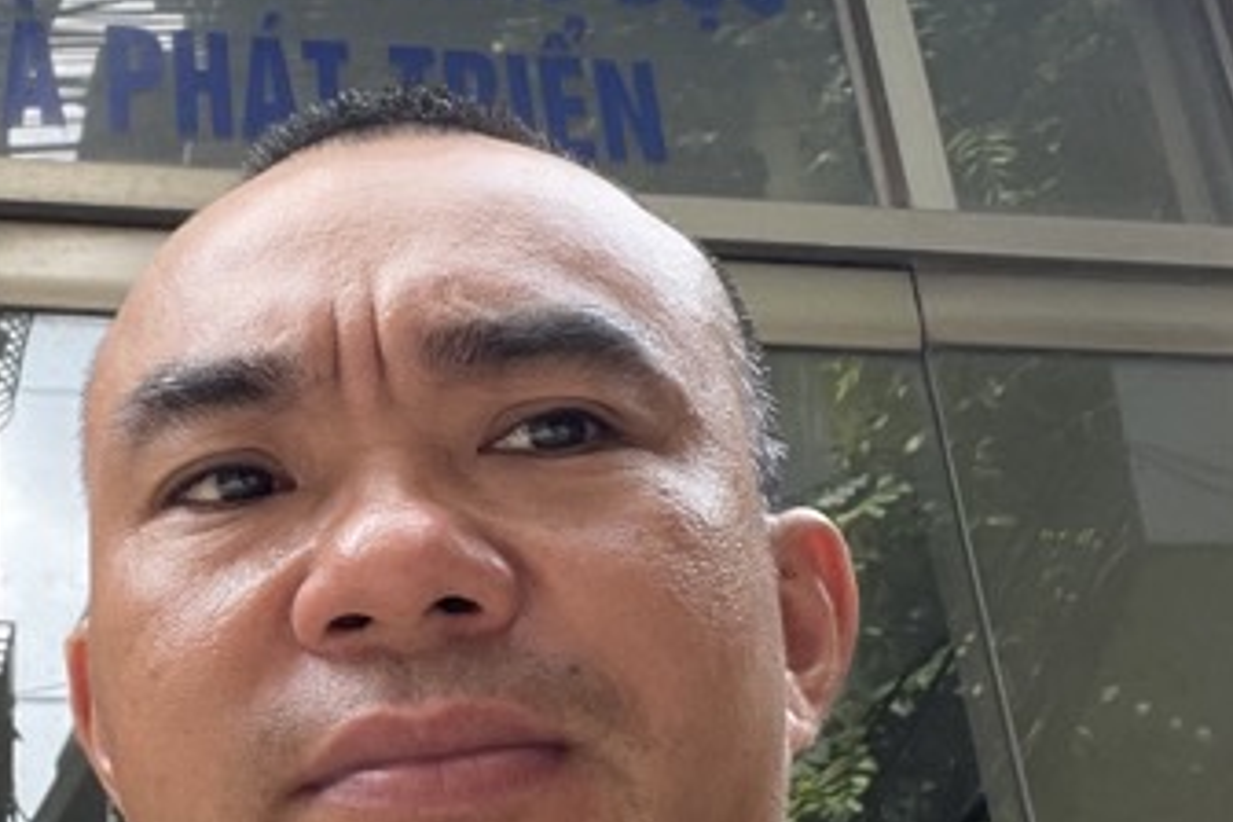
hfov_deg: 27.2
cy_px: 499
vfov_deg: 18.6
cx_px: 272
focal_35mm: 73
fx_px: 2500
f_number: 2.2
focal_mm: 2.71
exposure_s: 1/120
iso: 100
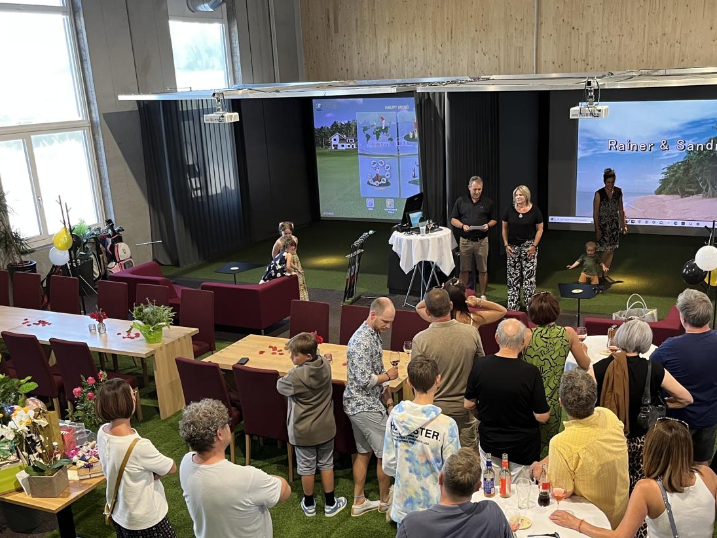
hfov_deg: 48.9
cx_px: 390
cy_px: 328
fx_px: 787
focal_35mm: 38
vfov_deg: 37.5
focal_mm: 5.1
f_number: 1.6
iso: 125
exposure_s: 1/50
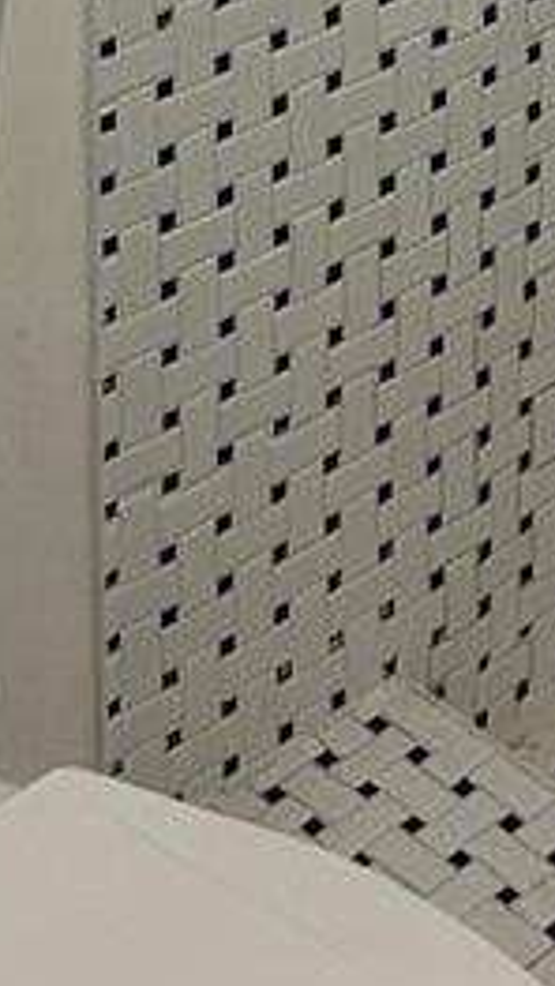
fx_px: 3374
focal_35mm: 129
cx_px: 622
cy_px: -885
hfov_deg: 9.3
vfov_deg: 14.3
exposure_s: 1/60
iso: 80
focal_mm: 5.7
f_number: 1.5
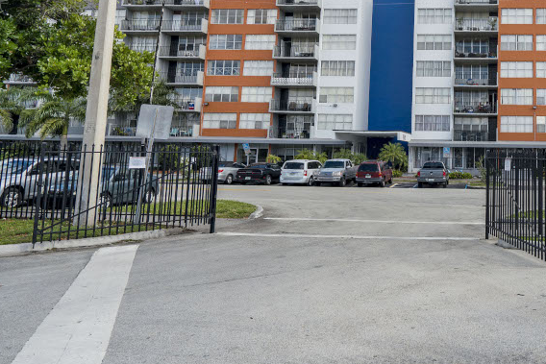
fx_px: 470
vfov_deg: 41.4
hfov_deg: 54.7
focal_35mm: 31
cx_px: 461
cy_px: 101
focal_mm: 16
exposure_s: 1/125
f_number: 9
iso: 100
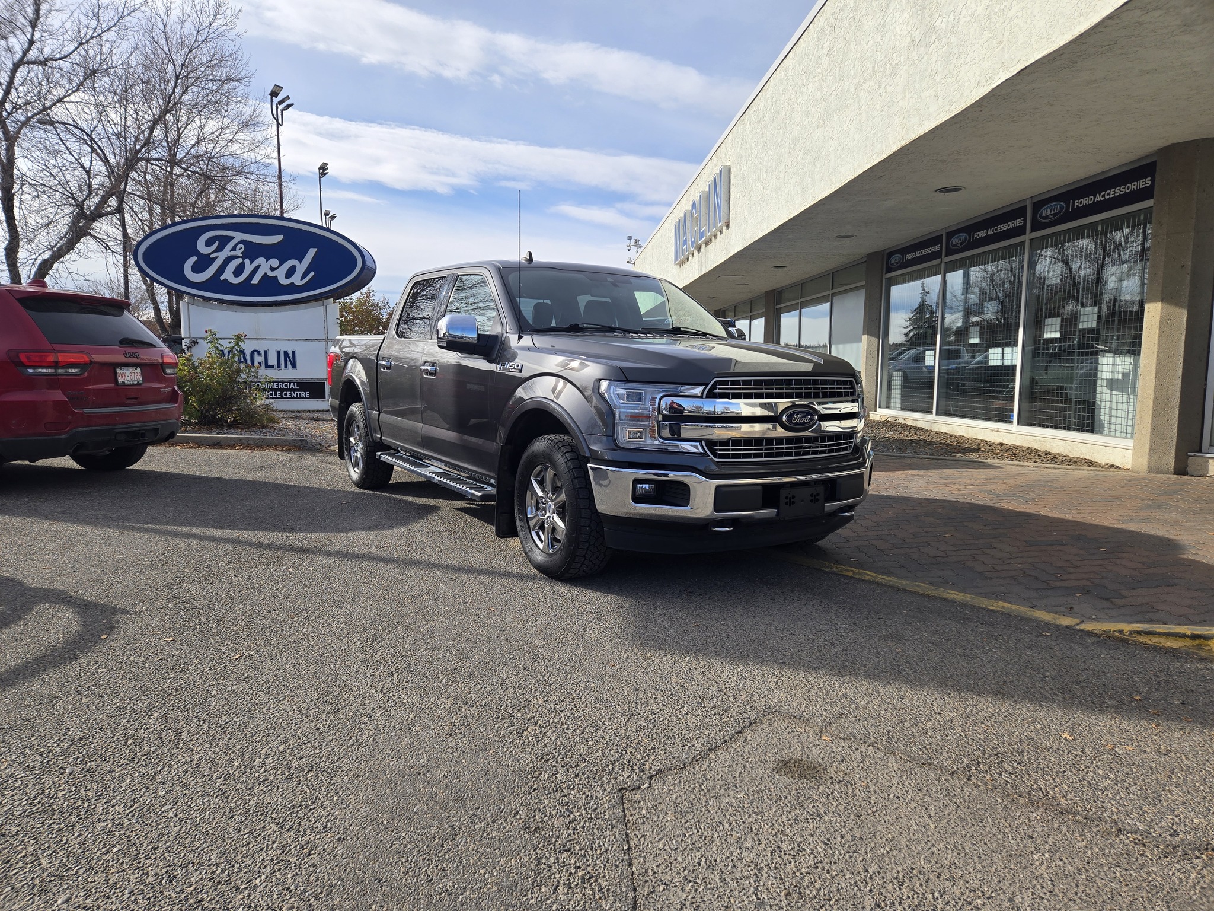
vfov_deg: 58.9
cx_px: 607
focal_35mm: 23
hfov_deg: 73.9
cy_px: 456
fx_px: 807
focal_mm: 5.4
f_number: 1.8
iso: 25
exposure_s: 1/1453
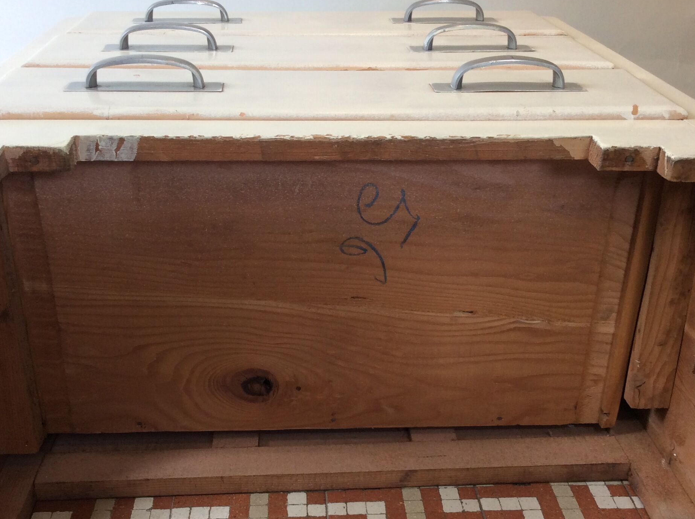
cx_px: 338
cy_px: 335
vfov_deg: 31.9
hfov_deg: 42.1
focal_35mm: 45
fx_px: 902
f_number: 2.4
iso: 40
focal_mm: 3.3
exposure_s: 1/25
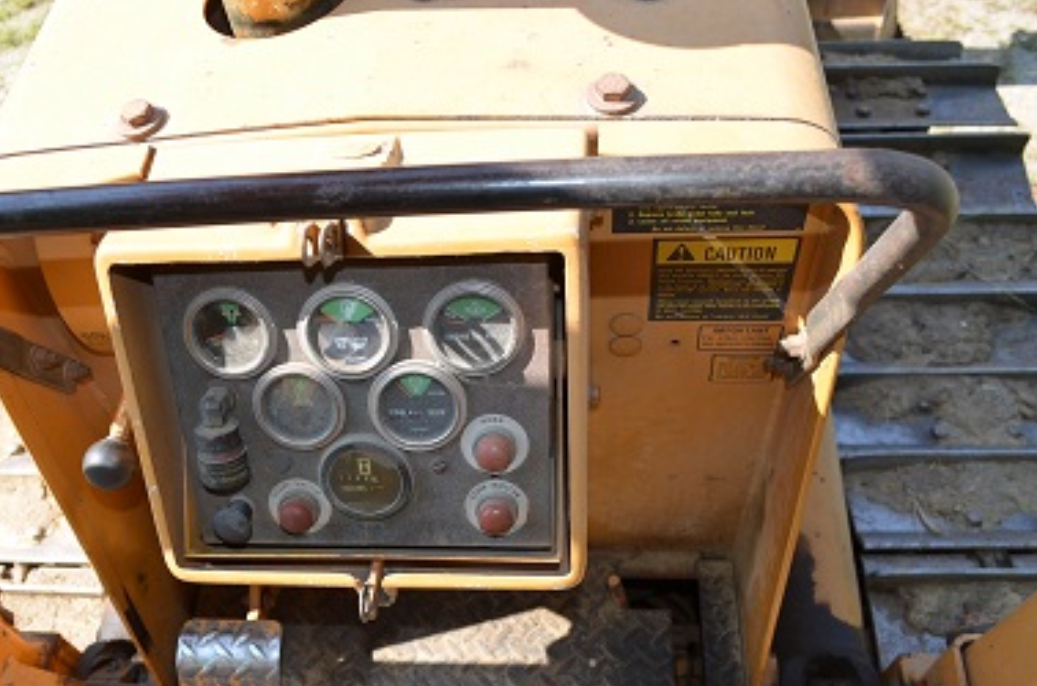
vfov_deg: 40.8
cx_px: 433
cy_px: 398
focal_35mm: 32
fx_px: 919
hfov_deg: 58.5
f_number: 5
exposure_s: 1/200
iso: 100
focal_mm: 18
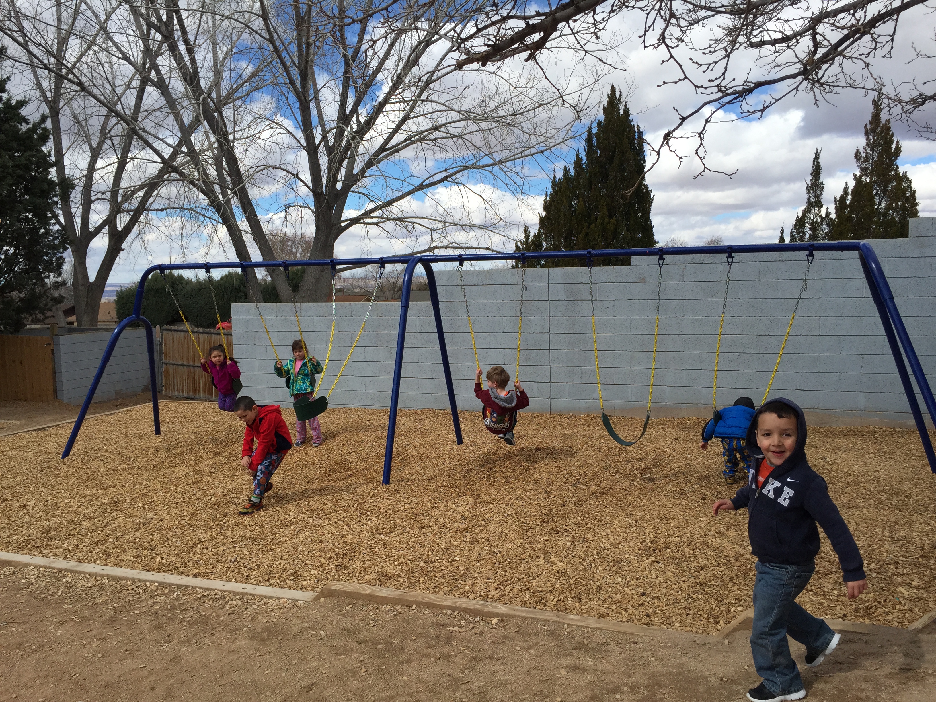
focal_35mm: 29
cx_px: 468
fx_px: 784
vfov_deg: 48.2
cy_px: 351
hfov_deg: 61.7
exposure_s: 1/2825
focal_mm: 4.15
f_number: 2.2
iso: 32
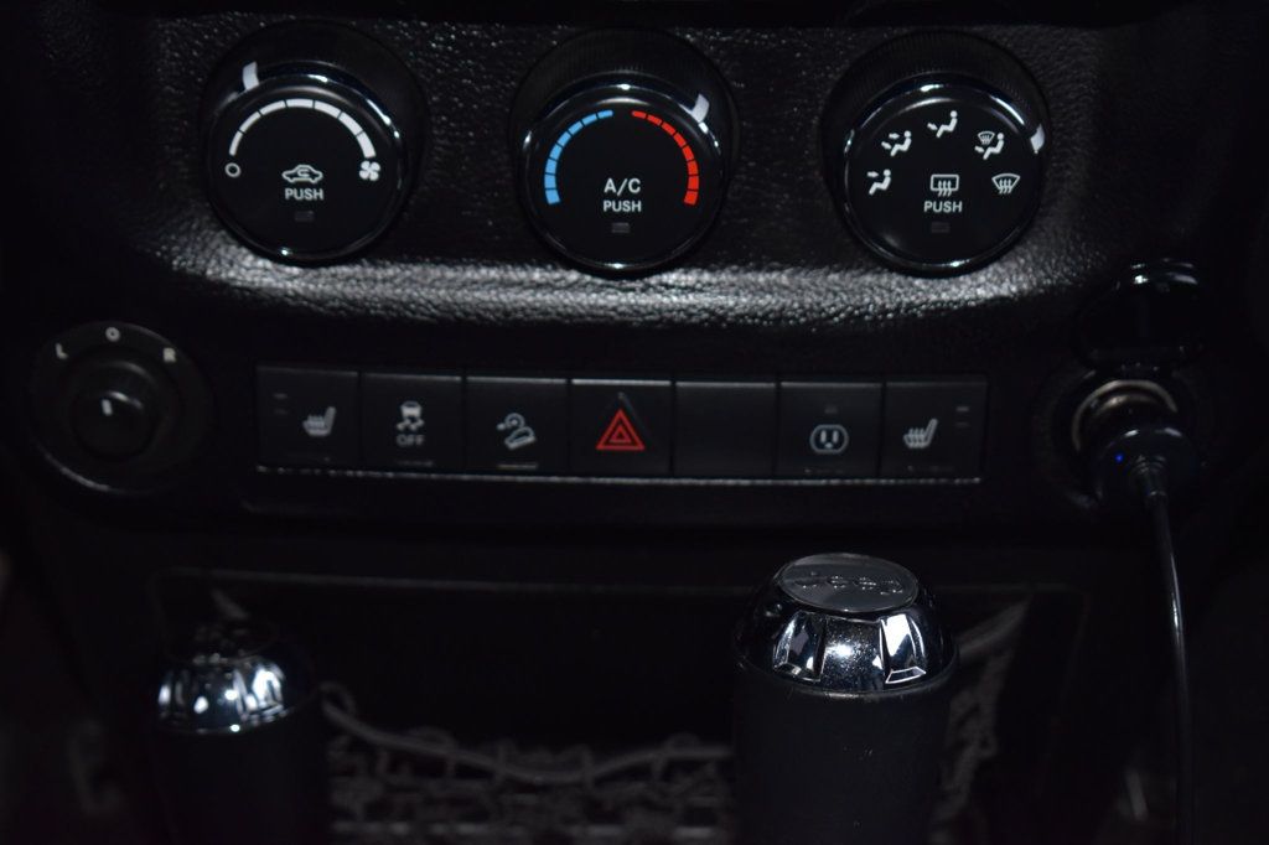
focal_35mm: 82
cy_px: 422
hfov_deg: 24.6
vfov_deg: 16.5
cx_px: 634
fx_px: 2907
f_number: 5.6
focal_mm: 55
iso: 800
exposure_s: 1/30
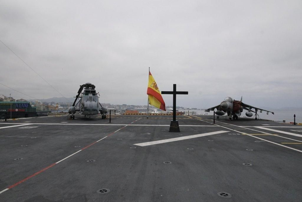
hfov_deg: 73.7
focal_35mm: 24
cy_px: 101
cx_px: 151
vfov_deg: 53.2
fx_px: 201
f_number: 13
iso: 1600
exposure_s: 1/2500
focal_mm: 16
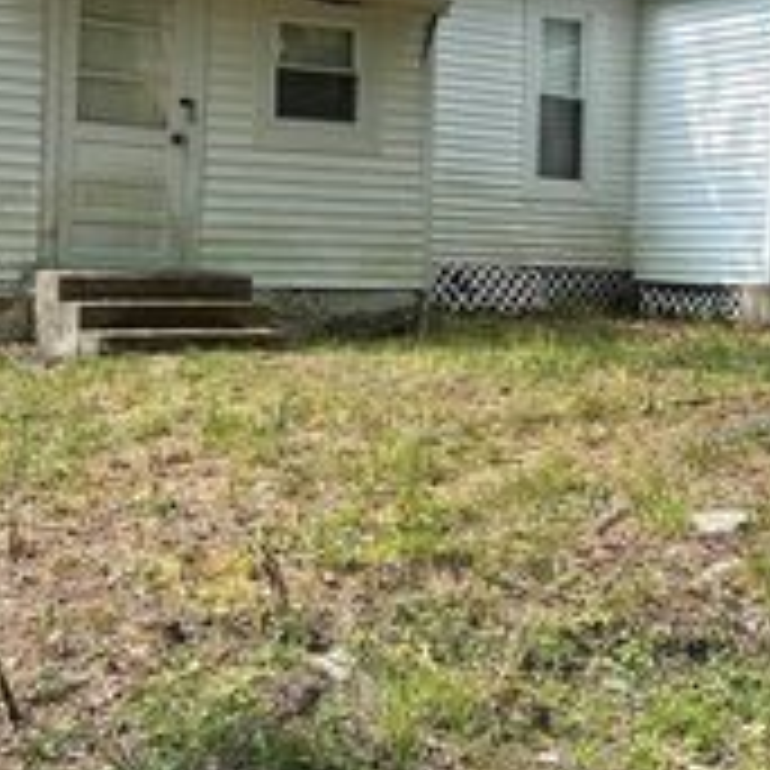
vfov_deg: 27.6
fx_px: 1560
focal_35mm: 62
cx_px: 441
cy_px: 263
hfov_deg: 27.7
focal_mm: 6.86
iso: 80
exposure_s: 1/1183
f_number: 1.78
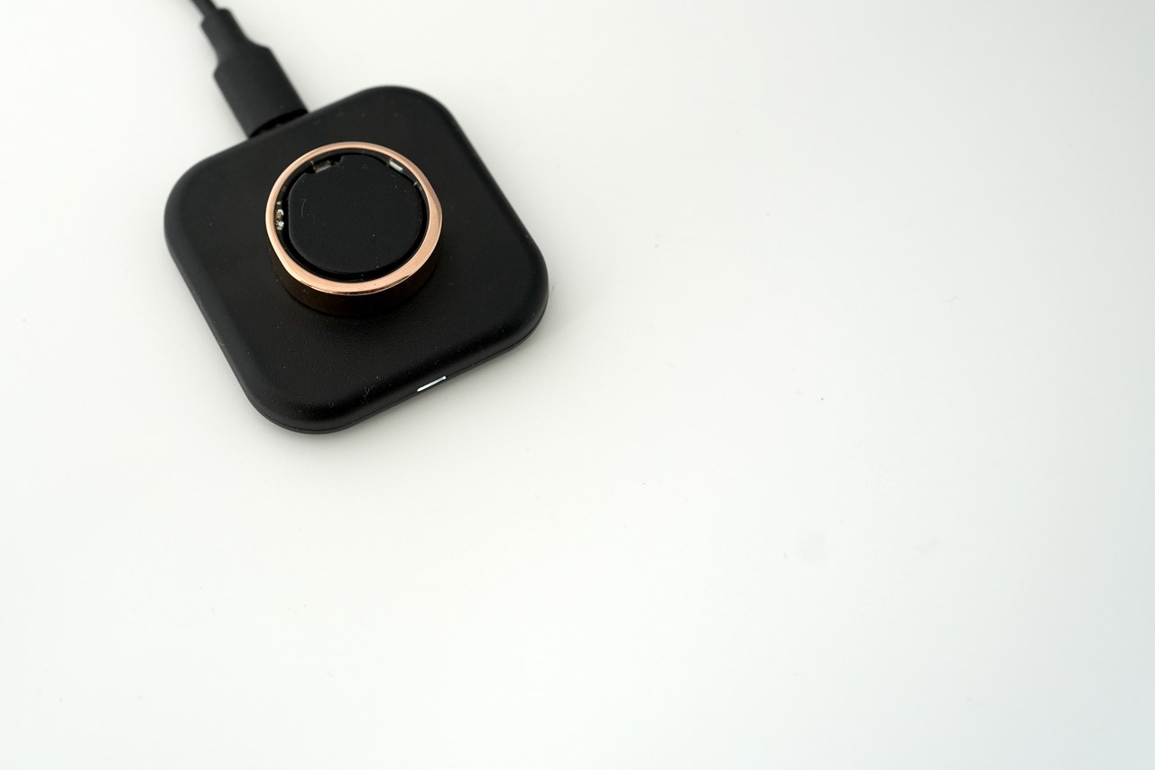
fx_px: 2117
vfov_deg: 20.5
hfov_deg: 30.3
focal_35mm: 66
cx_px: 367
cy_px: 198
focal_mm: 44
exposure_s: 1/80
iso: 400
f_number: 4.5
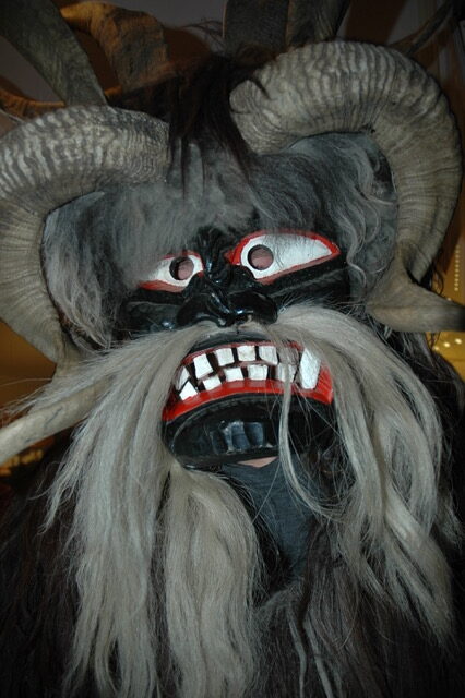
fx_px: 524
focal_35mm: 27
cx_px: 232
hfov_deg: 47.9
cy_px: 349
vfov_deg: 67.4
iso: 200
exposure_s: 1/60
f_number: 3.5
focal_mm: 18
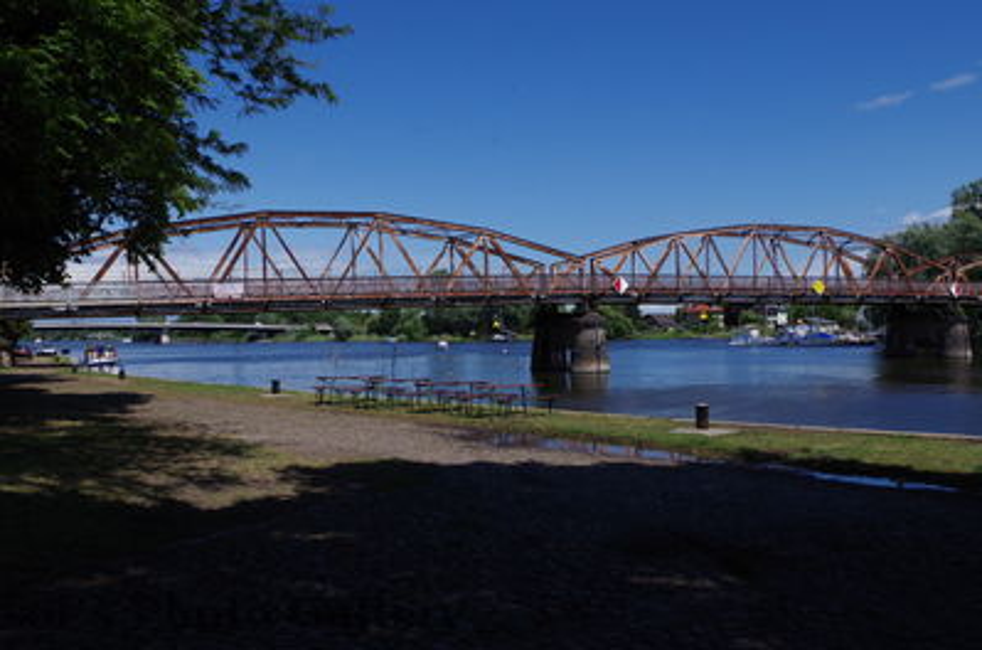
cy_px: 325
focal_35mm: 34
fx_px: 925
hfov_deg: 55.9
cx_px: 491
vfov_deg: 38.7
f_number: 10
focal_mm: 23.13
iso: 400
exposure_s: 1/1000
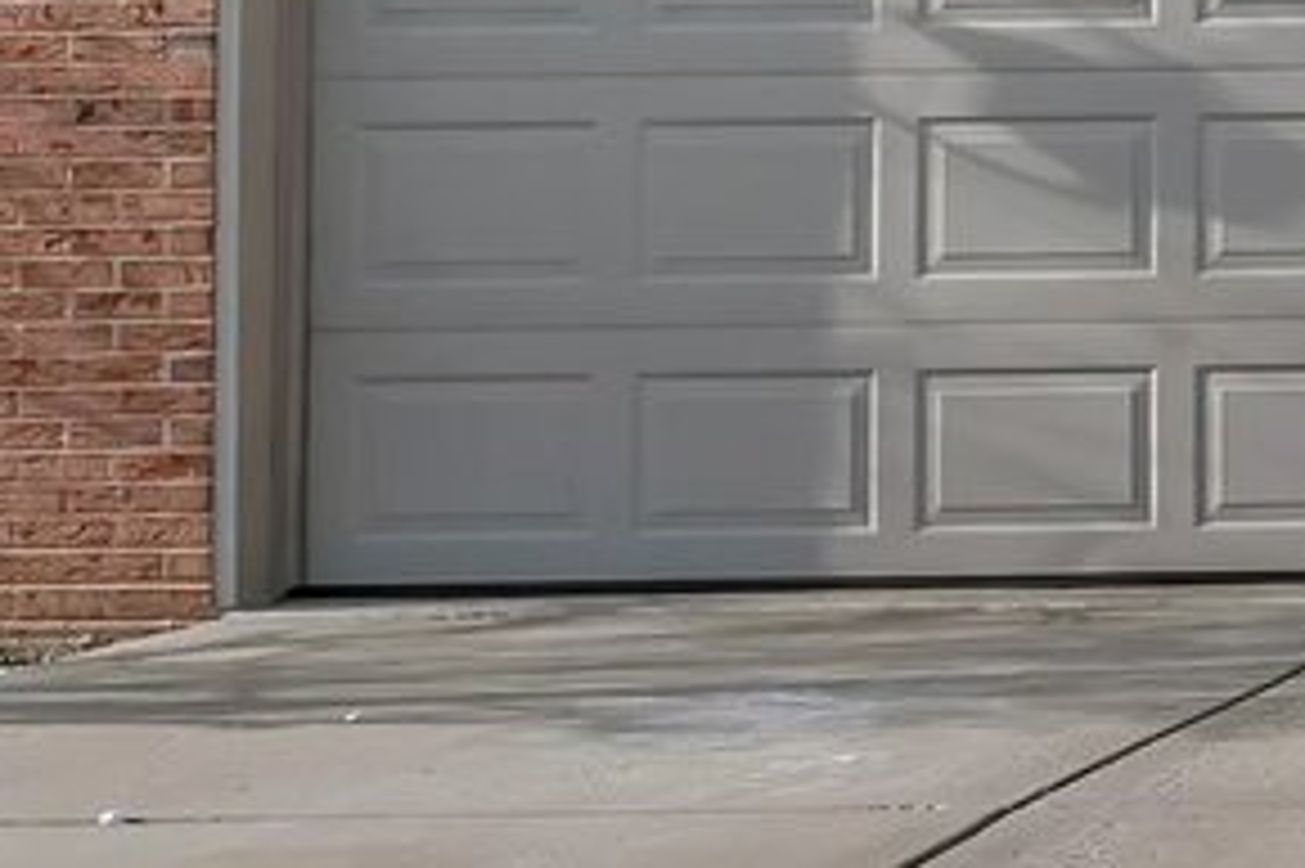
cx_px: 2819
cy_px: -225
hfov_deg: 13.6
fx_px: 4456
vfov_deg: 10.9
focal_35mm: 123
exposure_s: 1/1000
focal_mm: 22
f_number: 9
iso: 640
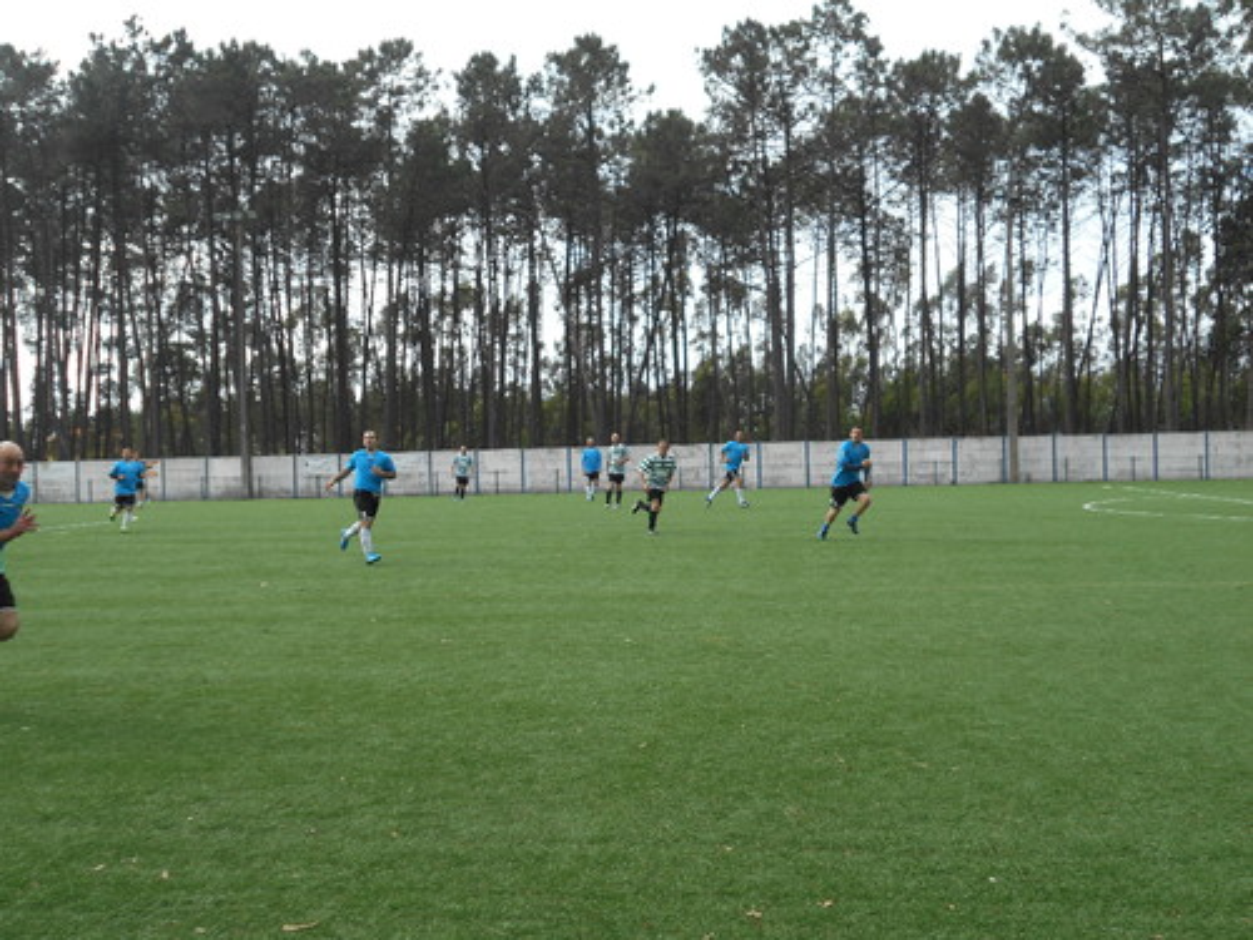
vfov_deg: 32.9
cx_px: 626
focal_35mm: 44
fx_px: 1593
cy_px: 470
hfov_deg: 42.9
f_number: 4.2
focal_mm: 7.7
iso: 80
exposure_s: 1/320
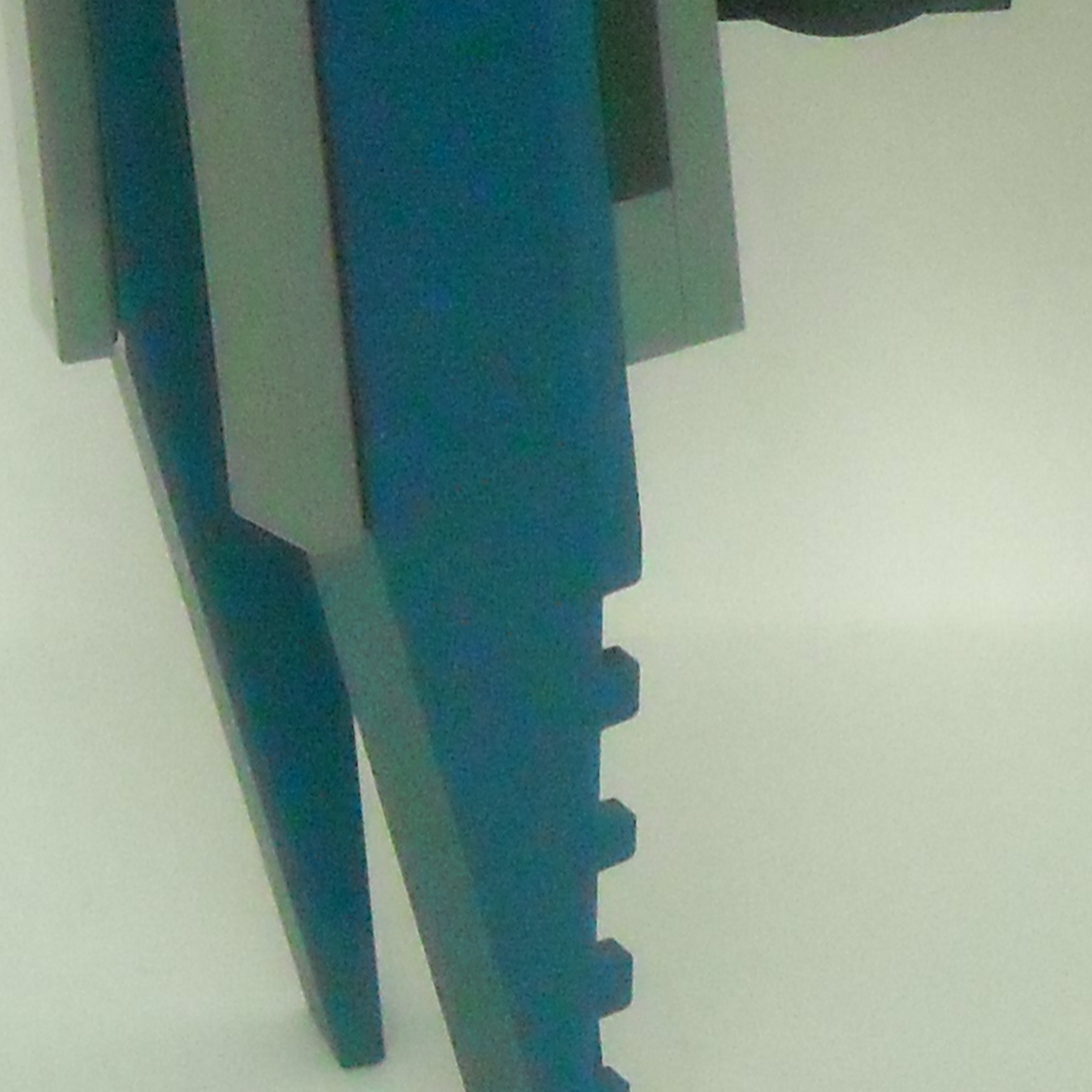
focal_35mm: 261
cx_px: 1157
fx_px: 9315
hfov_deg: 6.7
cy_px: -198
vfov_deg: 6.7
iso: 800
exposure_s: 1/76
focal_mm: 12.3
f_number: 3.9
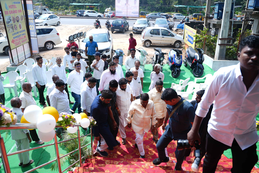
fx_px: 214
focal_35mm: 30
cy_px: 86
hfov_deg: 62.4
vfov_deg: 44.0
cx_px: 130
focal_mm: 29.7
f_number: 3.2
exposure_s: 1/500
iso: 80
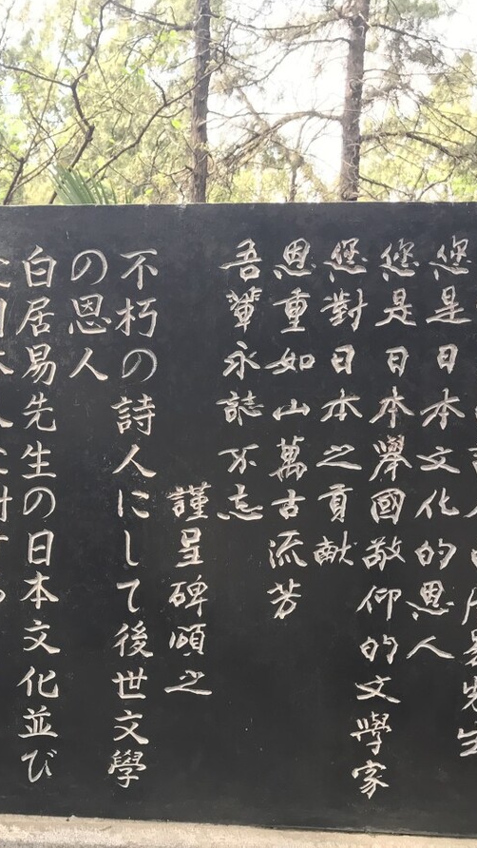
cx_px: 11
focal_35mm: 41
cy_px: 422
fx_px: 922
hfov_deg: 27.5
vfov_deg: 49.4
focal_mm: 3.99
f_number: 1.8
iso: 40
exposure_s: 1/100
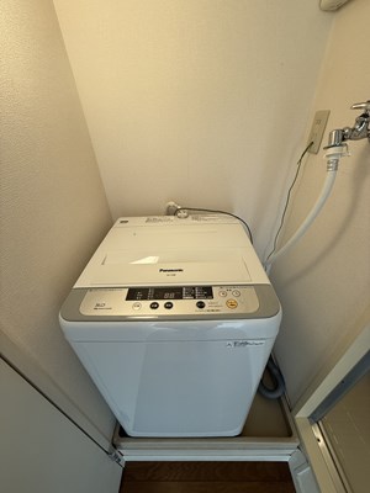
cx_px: 185
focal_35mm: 14
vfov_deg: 102.1
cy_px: 246
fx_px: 200
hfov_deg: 85.7
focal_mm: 2.22
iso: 80
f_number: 2.2
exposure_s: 1/100
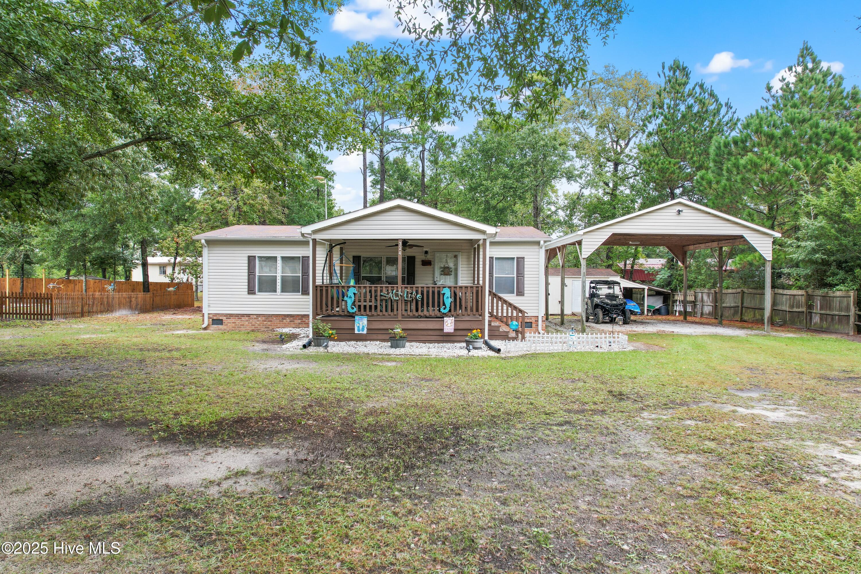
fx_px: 526
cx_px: 430
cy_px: 287
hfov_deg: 78.6
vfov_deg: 57.2
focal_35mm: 22
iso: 100
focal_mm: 8.38
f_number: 2.8
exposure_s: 1/30
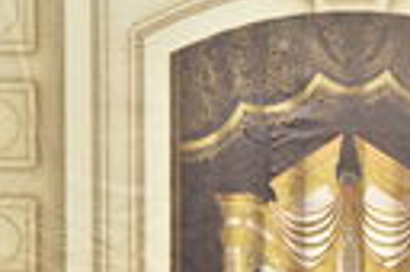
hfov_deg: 5.5
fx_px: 4265
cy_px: 320
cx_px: 349
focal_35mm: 375
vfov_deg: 3.6
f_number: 4
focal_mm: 120
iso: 1600
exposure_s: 1/250
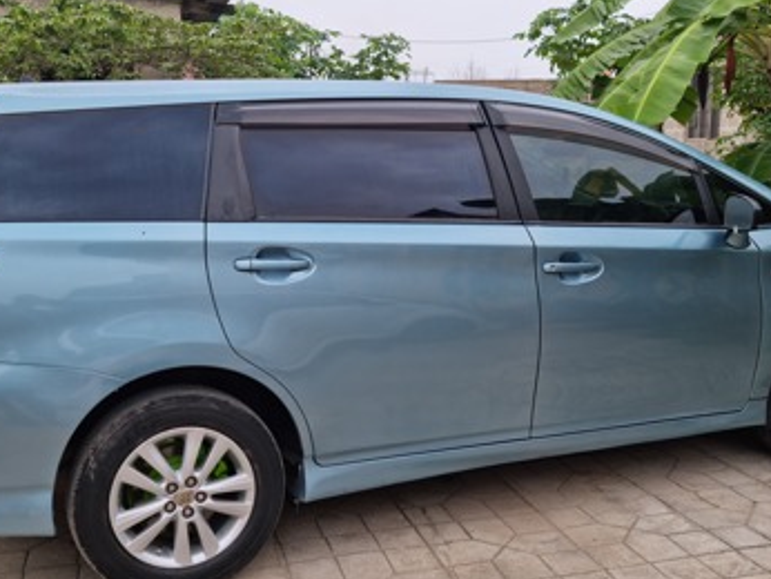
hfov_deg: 47.8
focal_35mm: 39
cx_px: 383
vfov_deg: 36.9
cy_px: 302
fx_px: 869
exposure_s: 1/182
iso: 25
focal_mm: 5.9
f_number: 2
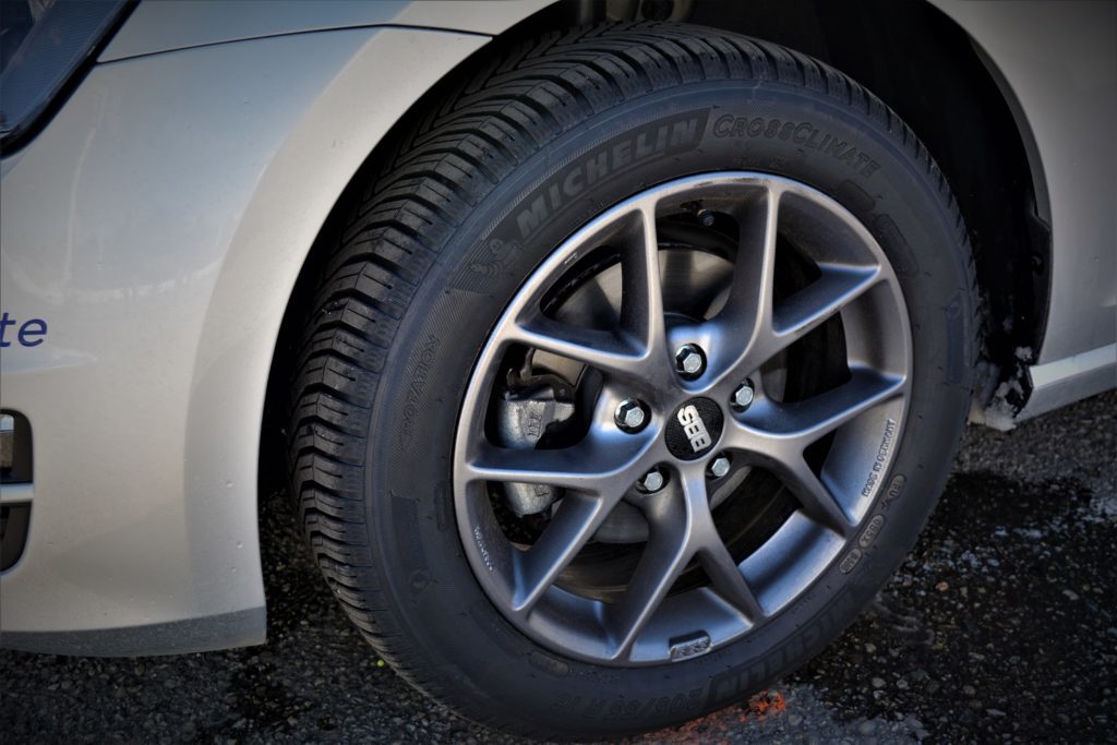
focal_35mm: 45
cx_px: 558
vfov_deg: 29.9
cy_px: 372
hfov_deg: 43.6
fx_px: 1396
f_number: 6.3
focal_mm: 30
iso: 200
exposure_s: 1/160
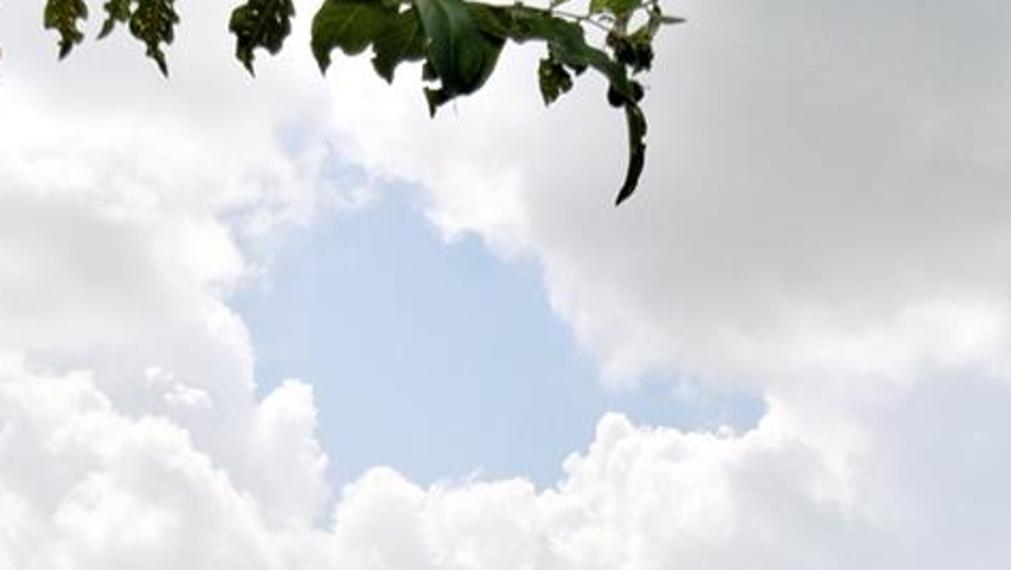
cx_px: 582
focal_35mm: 106
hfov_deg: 20.2
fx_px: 2843
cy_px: 1089
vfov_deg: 10.6
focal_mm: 20
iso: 100
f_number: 10
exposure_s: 1/250
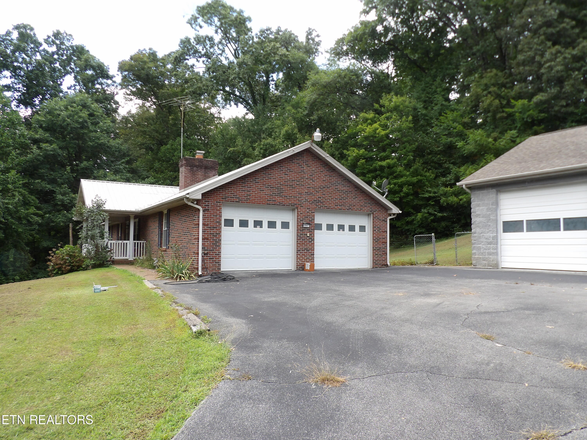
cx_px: 294
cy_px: 220
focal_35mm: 24
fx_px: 407
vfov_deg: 56.8
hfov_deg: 71.6
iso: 100
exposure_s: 1/238
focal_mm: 4.3
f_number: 3.2
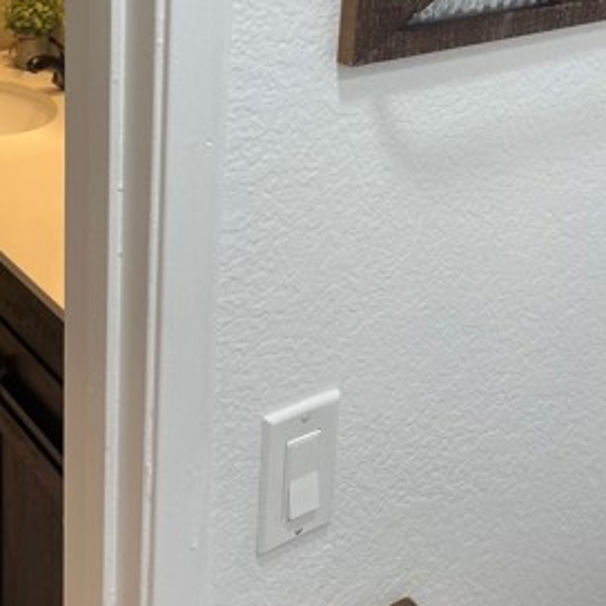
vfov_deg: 31.4
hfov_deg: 32.1
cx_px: 143
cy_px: 69
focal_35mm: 52
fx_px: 1030
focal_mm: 5.1
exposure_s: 1/120
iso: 50
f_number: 1.6
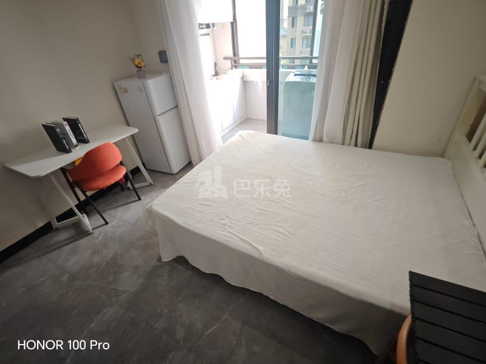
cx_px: 243
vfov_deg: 78.1
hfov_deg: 94.5
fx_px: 225
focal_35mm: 16
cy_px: 182
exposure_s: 1/50
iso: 80
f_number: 2.2
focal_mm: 1.96
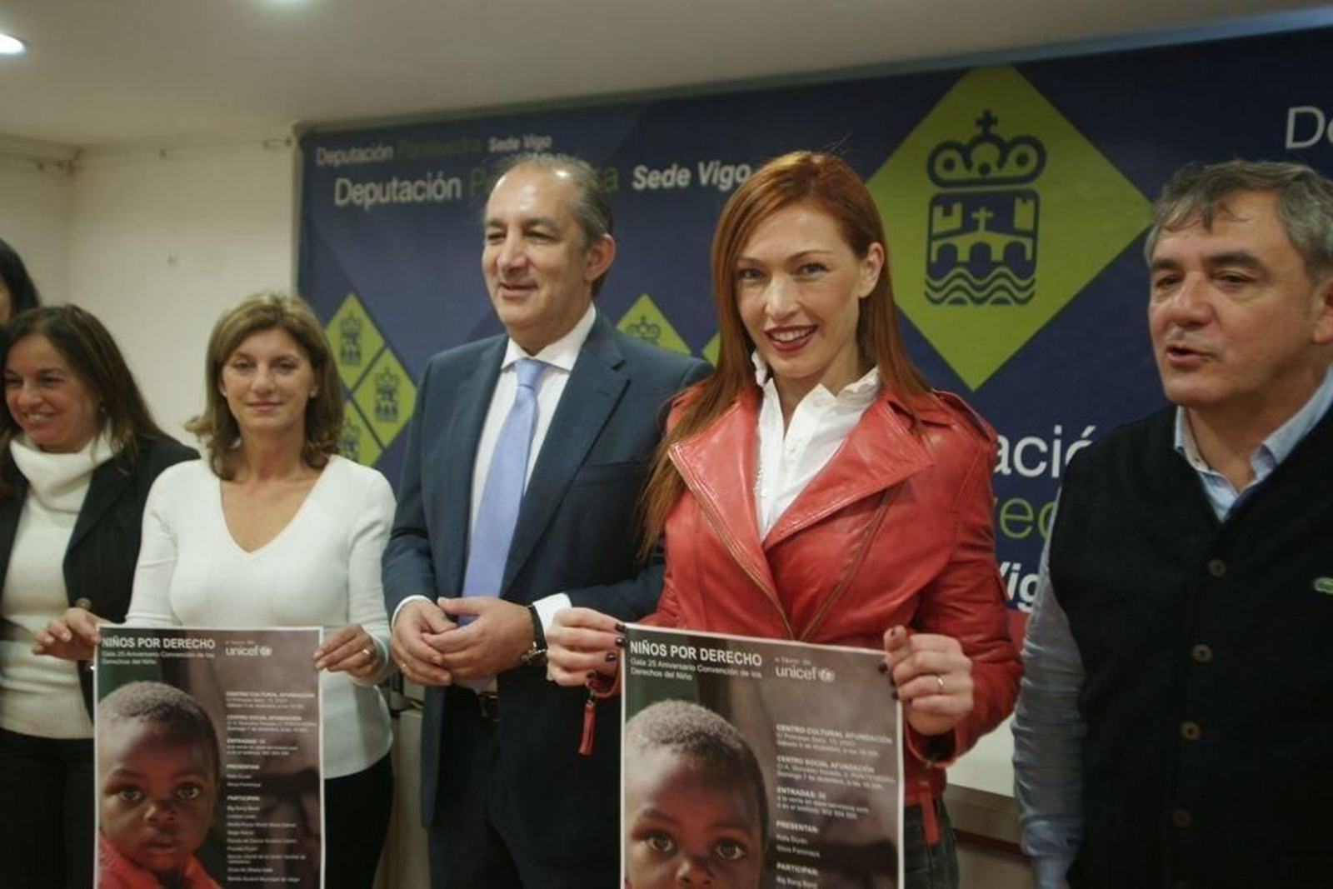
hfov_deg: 54.4
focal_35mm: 35
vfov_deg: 37.9
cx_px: 666
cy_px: 444
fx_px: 1296
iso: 800
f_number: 4
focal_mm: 35
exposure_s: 1/30
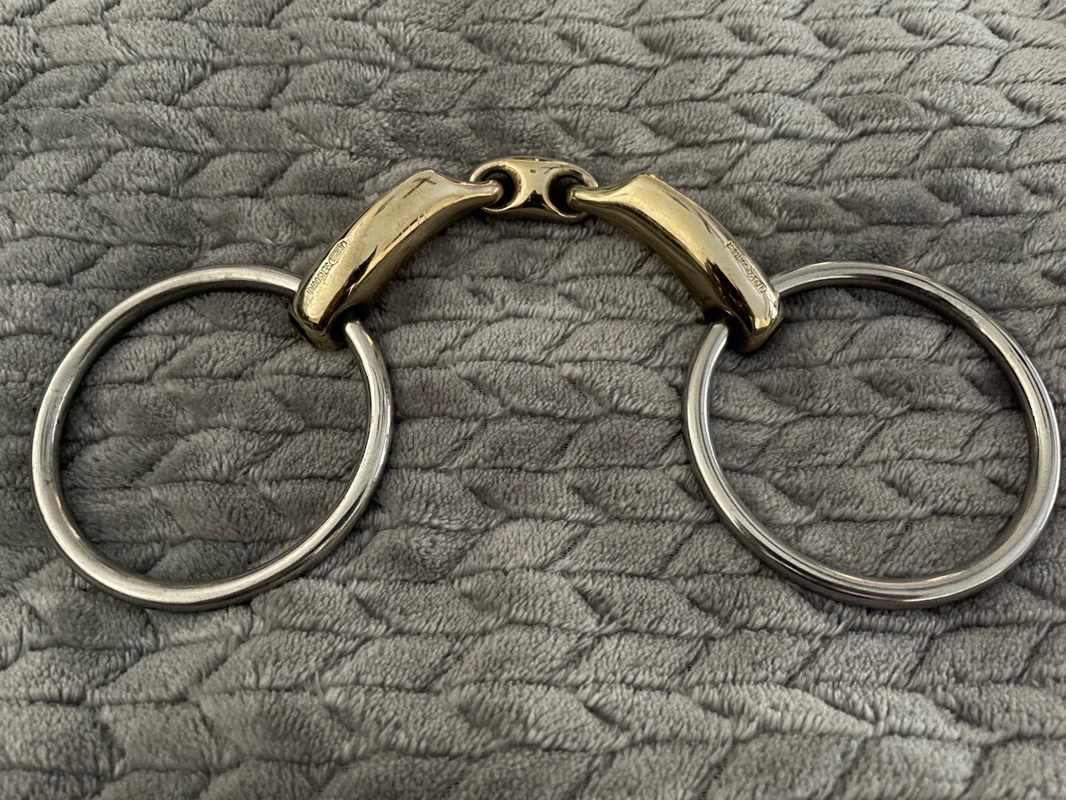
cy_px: 400
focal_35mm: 26
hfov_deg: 67.3
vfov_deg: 53.1
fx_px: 801
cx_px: 533
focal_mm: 4.2
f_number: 1.6
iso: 500
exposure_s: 1/14
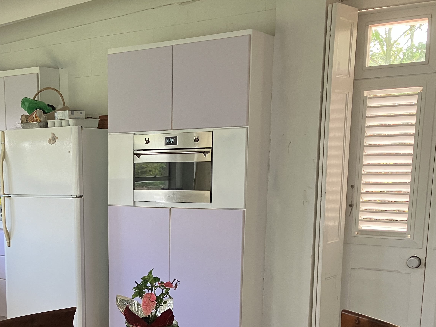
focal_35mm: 49
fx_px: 617
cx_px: 77
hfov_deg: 37.3
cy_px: 279
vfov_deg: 28.8
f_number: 1.8
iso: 100
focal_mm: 3.99
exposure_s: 1/60
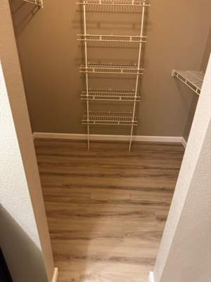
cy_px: 141
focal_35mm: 24
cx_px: 106
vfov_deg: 71.6
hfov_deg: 56.8
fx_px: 195
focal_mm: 6.76
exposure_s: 1/60
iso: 400
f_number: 1.78
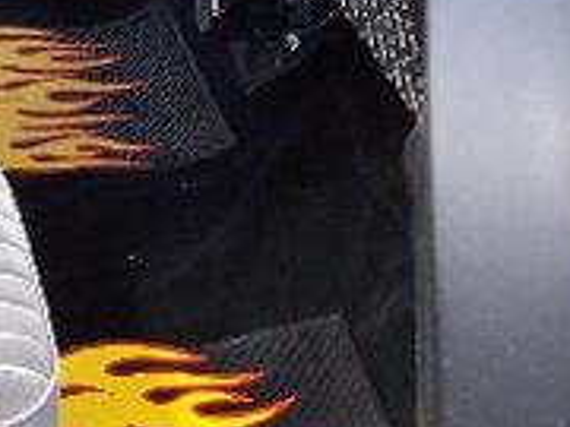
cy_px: -95
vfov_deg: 11.8
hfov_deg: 15.6
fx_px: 2025
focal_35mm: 123
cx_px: -66
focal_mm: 5.6
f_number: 2.8
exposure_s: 1/250
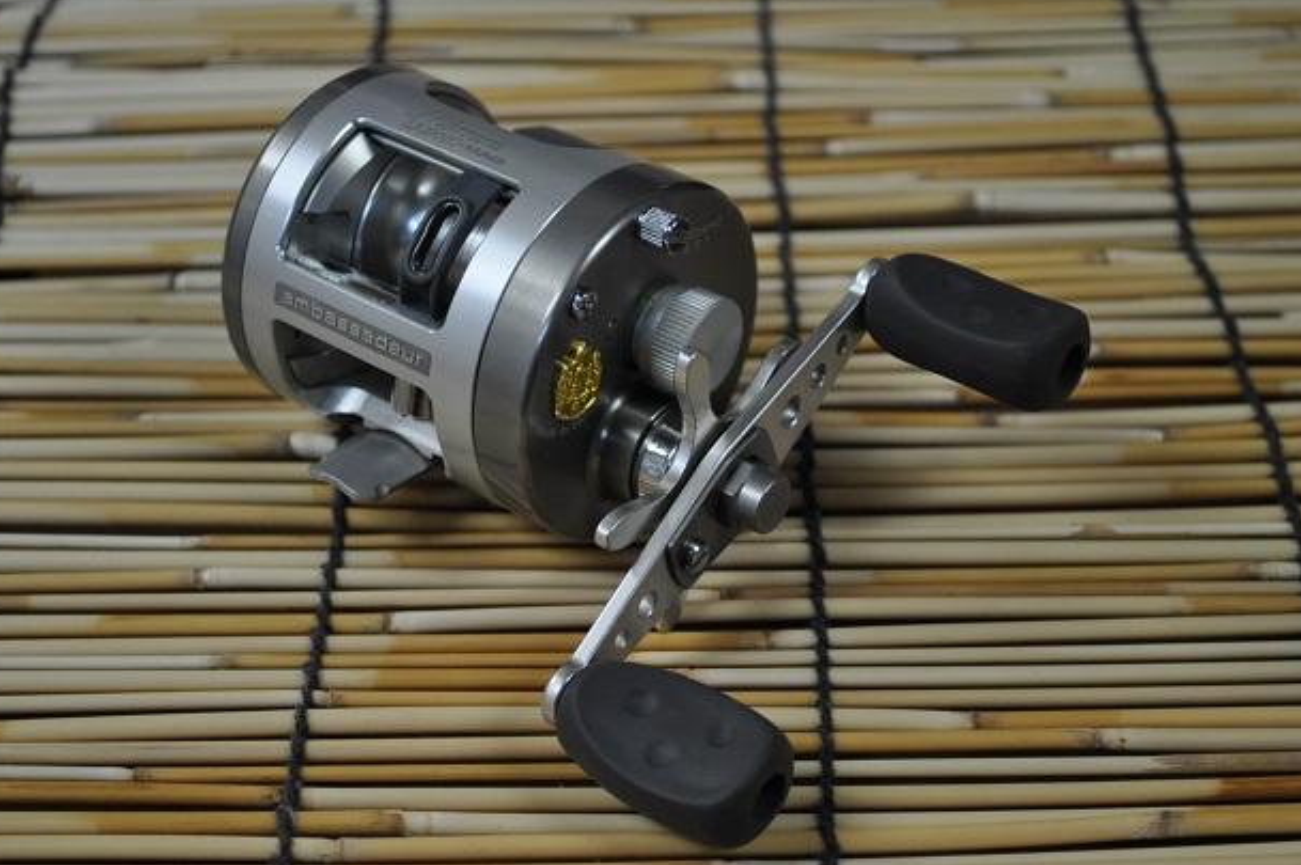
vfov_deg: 18.6
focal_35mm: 73
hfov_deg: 27.7
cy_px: 442
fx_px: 2636
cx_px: 622
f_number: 5.3
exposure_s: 1/60
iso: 1000
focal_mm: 46
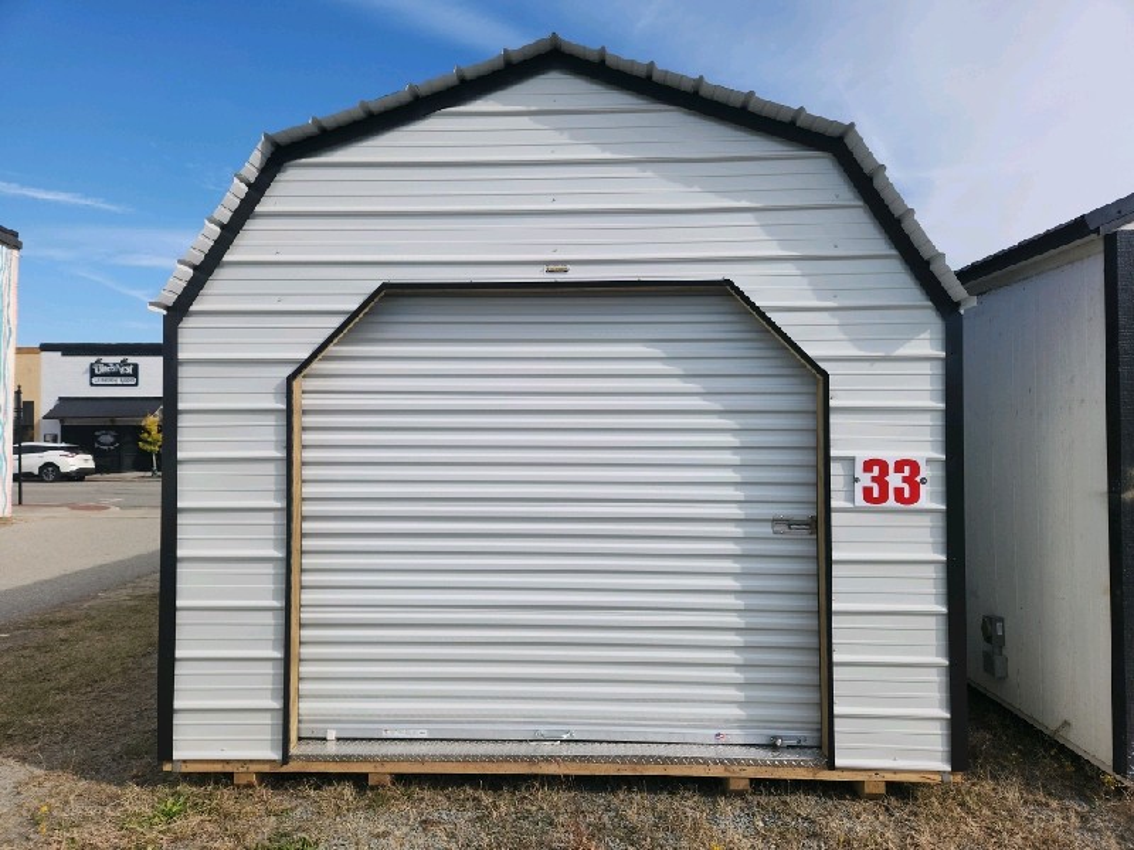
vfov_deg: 58.9
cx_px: 567
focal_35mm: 23
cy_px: 425
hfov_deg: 73.9
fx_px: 753
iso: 20
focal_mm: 5.4
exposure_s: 1/1667
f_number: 1.8
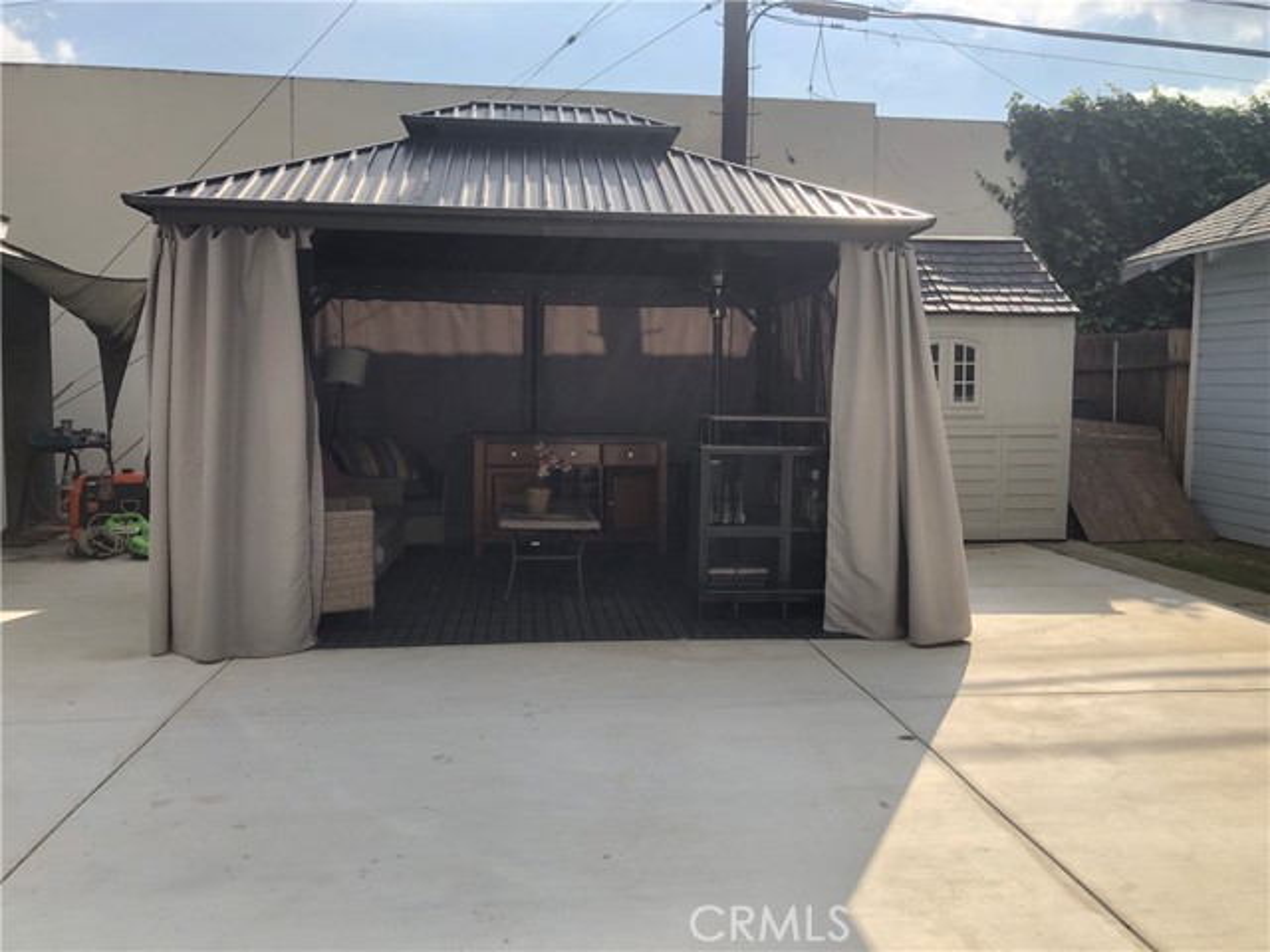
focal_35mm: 28
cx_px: 635
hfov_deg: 63.4
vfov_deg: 49.7
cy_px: 476
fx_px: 1027
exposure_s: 1/2088
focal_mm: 3.99
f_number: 1.8
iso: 20
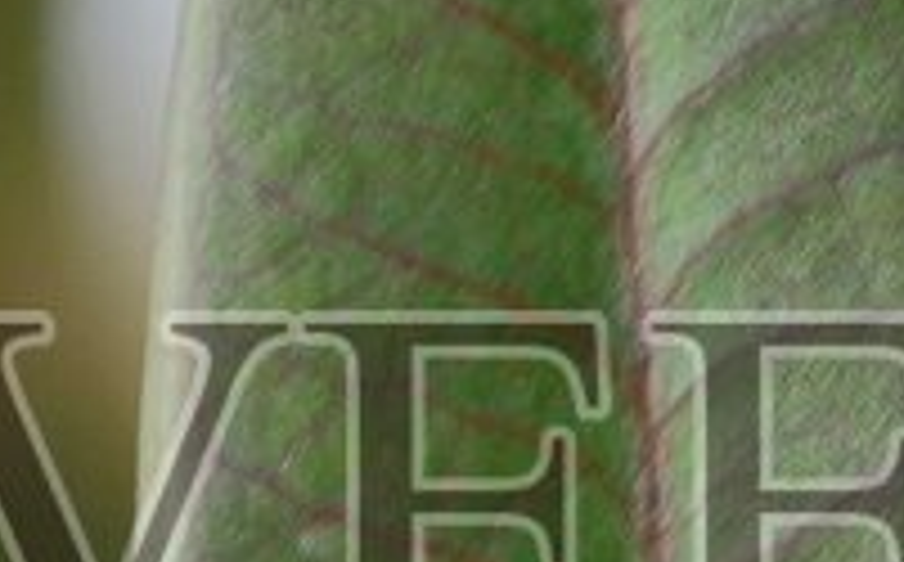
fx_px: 16460
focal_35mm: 669
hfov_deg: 3.1
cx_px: 639
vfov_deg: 2.0
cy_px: 620
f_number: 8
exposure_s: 1/60.2
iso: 125
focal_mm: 55
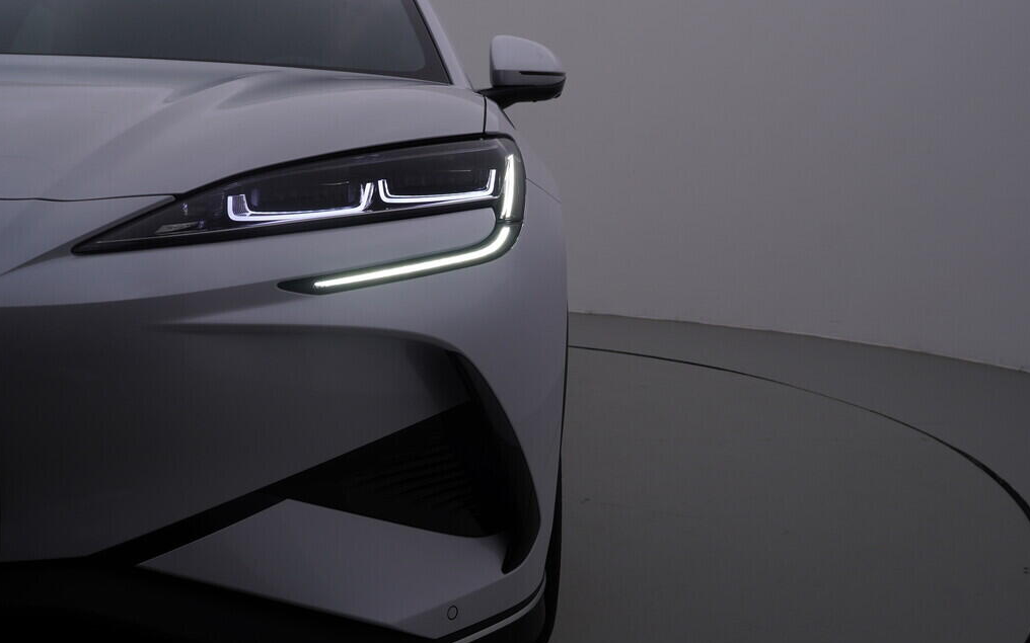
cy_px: 313
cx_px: 513
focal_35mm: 37
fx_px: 1039
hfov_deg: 52.7
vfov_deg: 34.4
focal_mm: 24
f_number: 6.3
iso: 125
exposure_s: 1/200
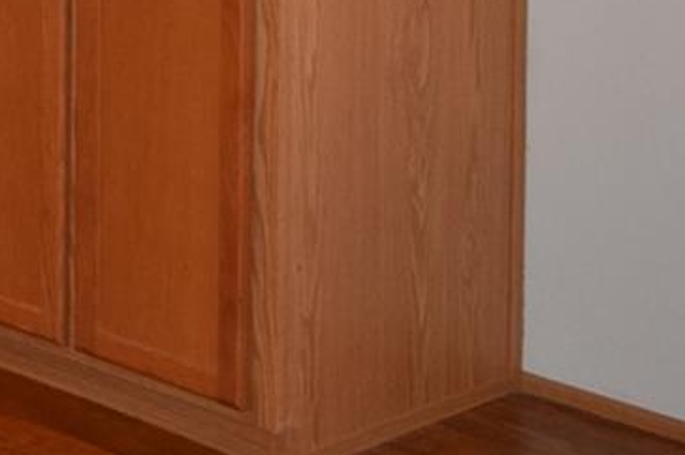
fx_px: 2509
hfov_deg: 13.9
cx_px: -519
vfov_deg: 9.8
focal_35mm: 132
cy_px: -393
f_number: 4.5
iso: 800
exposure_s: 1/80
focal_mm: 20
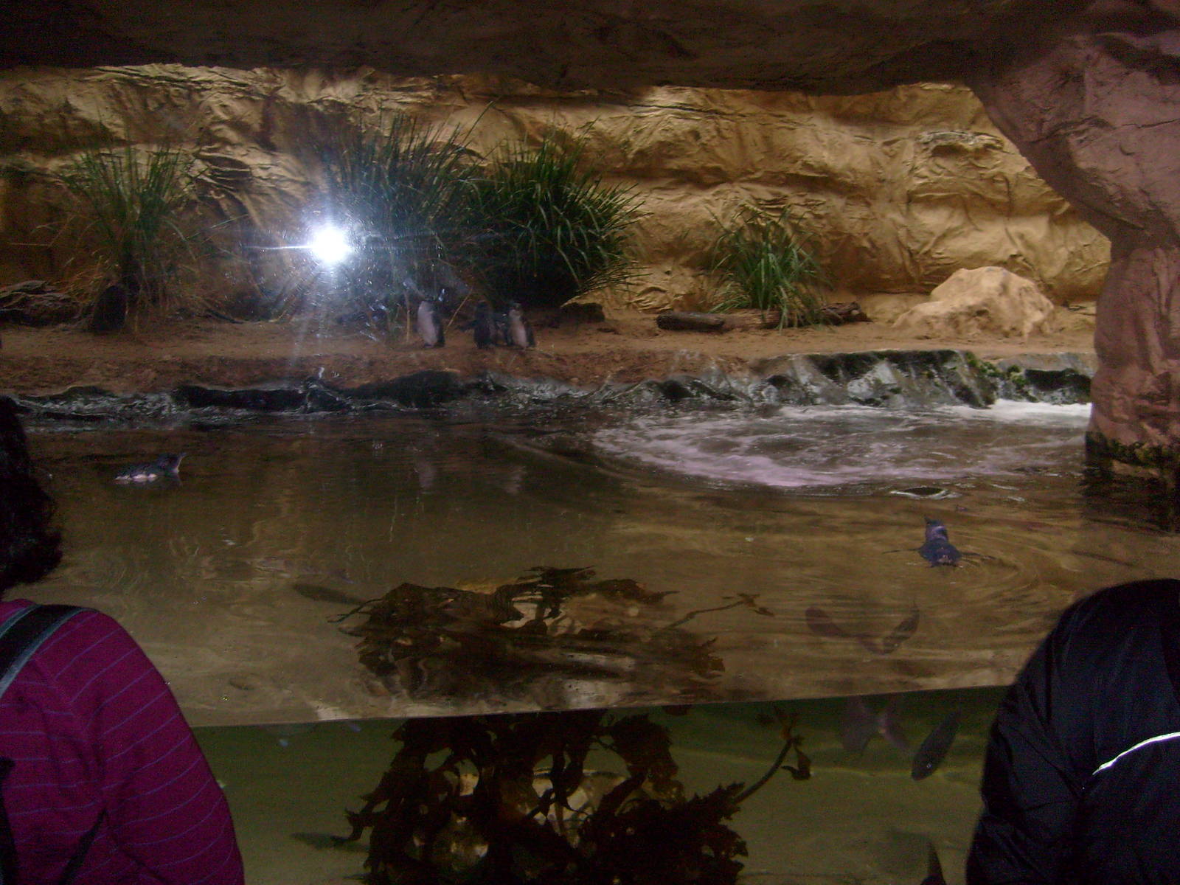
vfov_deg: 40.7
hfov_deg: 52.6
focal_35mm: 35
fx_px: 1193
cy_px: 442
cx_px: 590
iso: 100
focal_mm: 5.8
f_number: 2.8
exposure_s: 1/45
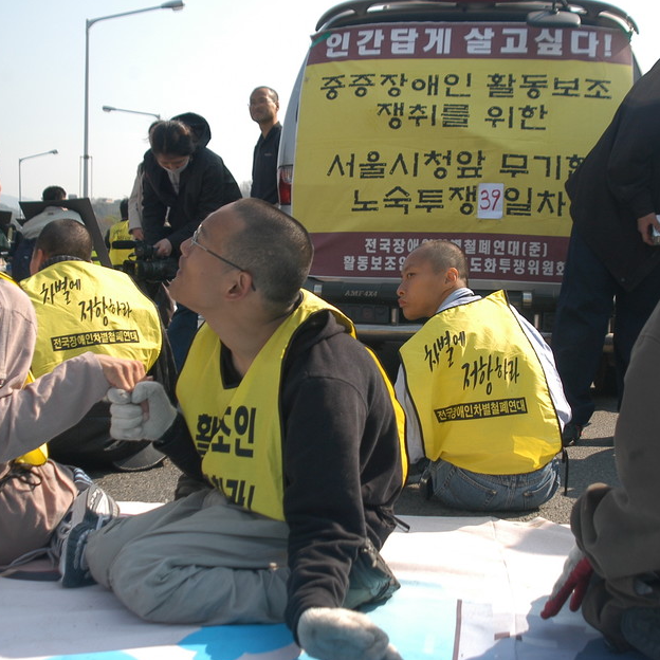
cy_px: 326
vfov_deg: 36.1
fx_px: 1014
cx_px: 341
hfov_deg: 36.1
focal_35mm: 47
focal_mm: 24
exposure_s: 1/1000
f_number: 4
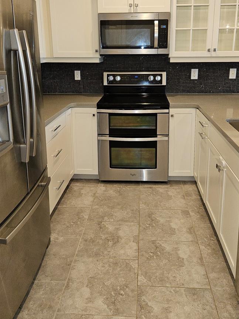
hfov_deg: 44.1
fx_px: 295
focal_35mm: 32
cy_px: 126
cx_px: 131
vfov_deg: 56.4
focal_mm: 5.4
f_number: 1.8
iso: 100
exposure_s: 1/40
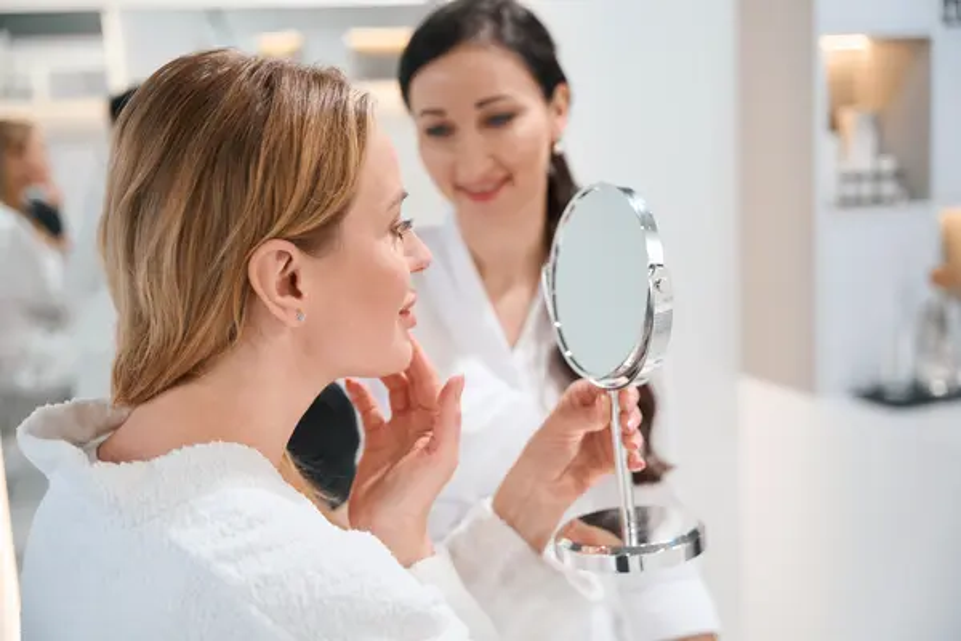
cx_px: 480
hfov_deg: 42.7
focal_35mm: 46
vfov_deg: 29.2
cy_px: 320
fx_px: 1231
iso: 400
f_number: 2.8
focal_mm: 46.1
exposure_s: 1/250
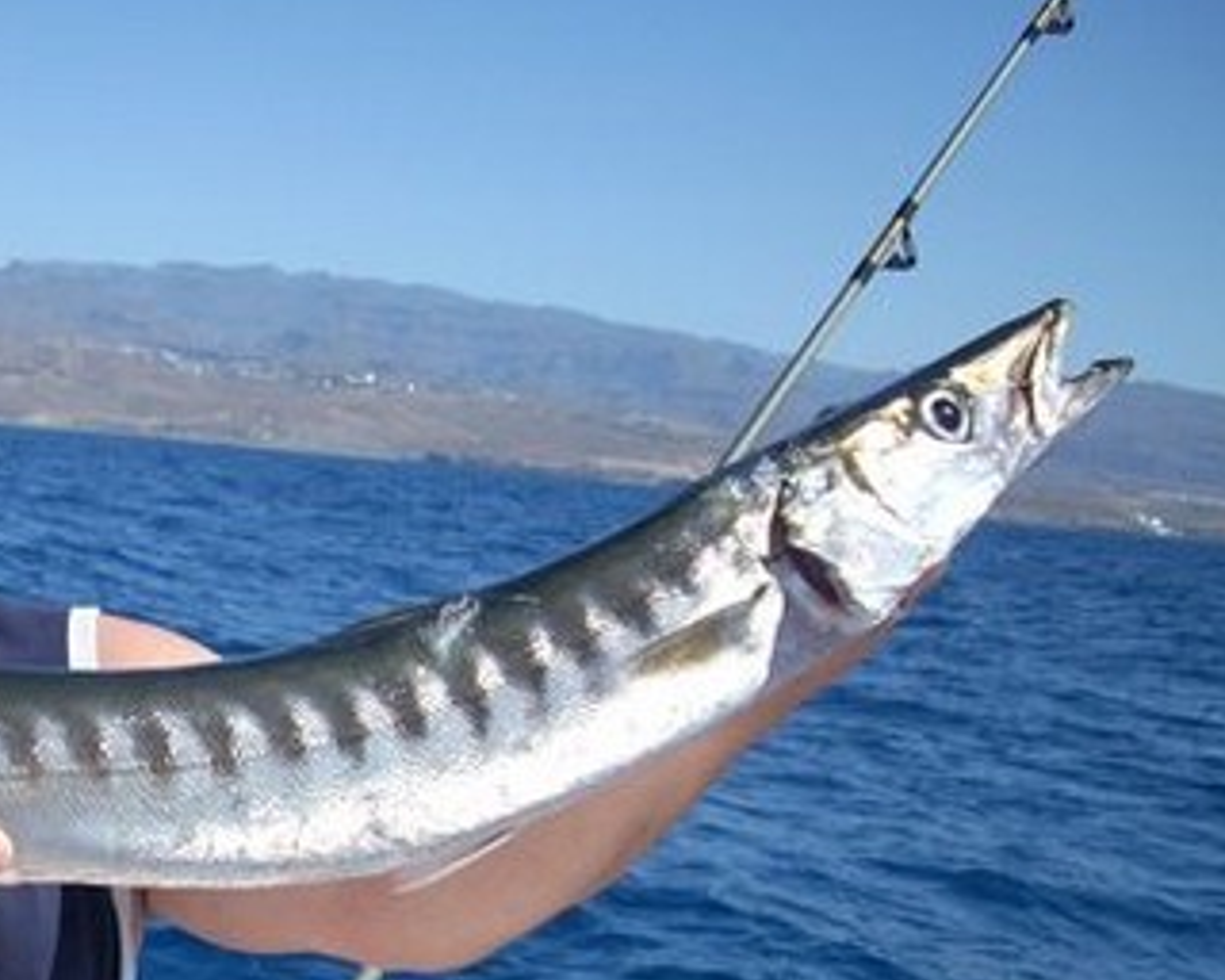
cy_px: 701
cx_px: 77
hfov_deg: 25.7
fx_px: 2574
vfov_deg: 21.4
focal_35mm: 71
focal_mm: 6.2
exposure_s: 1/297
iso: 64
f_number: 5.6
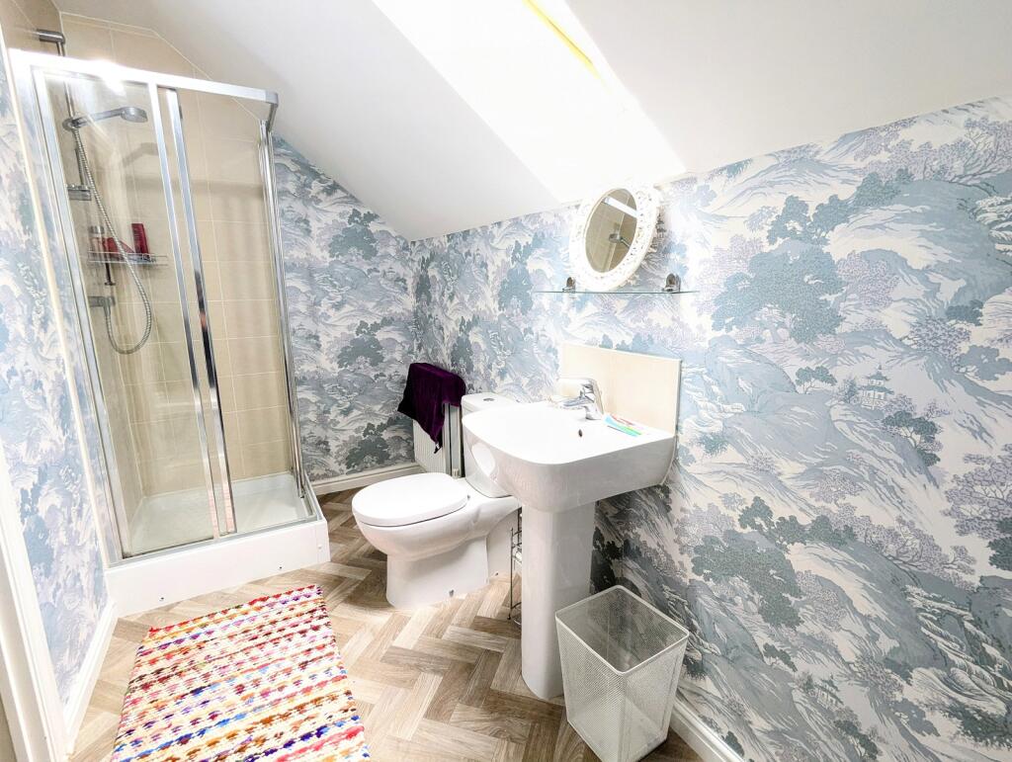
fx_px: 468
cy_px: 381
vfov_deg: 78.2
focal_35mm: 16
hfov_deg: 94.4
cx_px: 506
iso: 212
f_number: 2.2
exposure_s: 1/48.7
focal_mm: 2.35
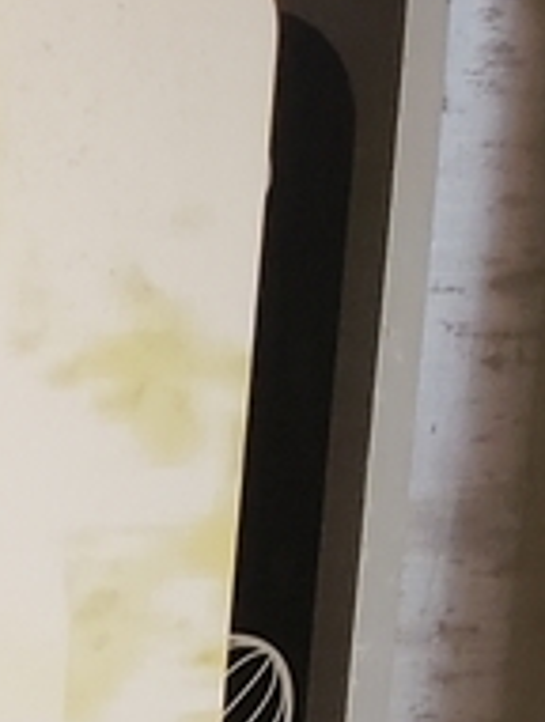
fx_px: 3410
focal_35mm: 163
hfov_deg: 7.9
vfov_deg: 9.6
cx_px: -1052
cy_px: 2117
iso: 200
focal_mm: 4.3
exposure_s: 1/60
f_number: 2.4
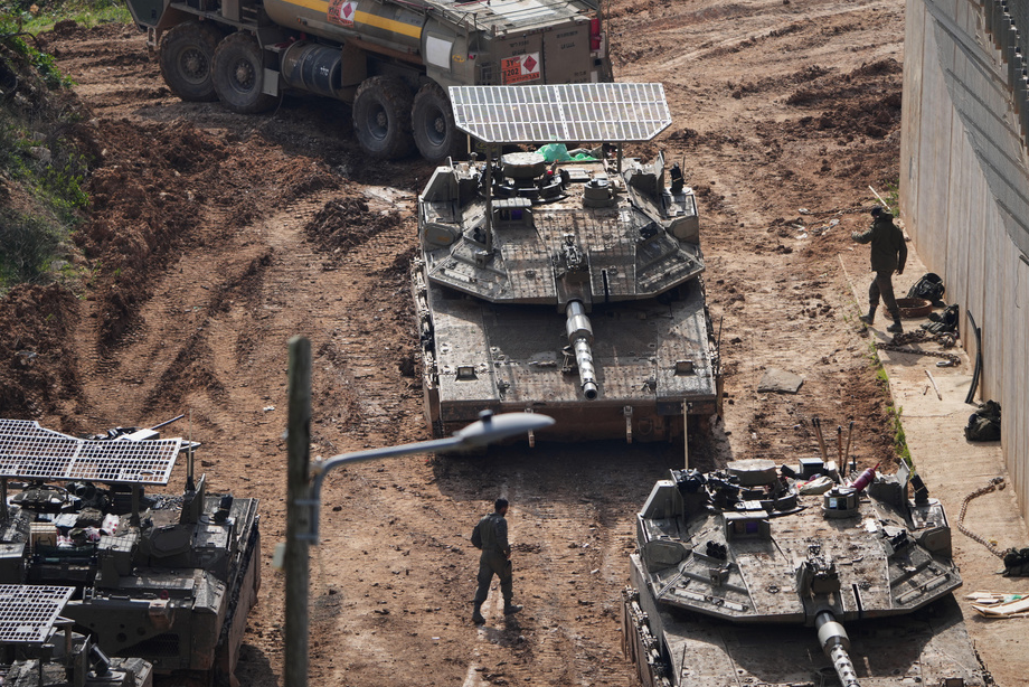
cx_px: 559
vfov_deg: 3.1
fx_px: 12723
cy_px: 353
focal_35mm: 445
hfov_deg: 4.6
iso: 400
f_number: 6.3
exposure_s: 1/1250
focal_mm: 400
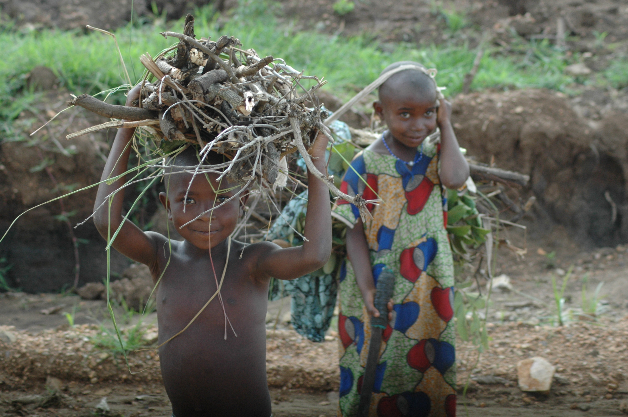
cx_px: 314
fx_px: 1830
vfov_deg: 13.0
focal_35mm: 105
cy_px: 208
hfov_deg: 19.5
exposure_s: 1/125
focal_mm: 70
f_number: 5.6
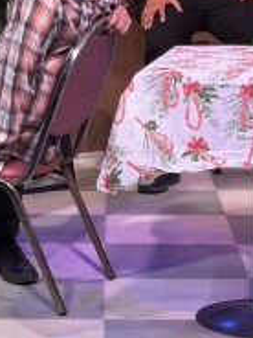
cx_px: 33
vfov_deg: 14.3
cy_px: 119
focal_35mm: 138
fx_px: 1345
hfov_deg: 10.7
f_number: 1.78
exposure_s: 1/60
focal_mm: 6.76
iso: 160
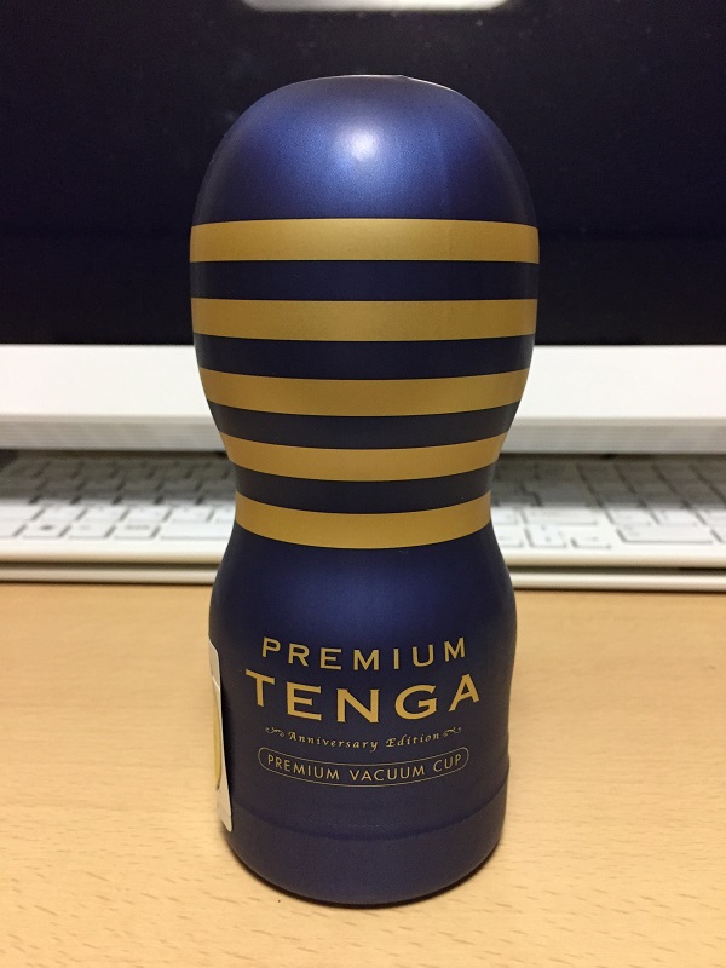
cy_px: 484
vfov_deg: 61.7
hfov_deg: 48.2
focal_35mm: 29
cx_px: 363
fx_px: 811
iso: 250
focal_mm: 4.15
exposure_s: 1/25
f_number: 2.2
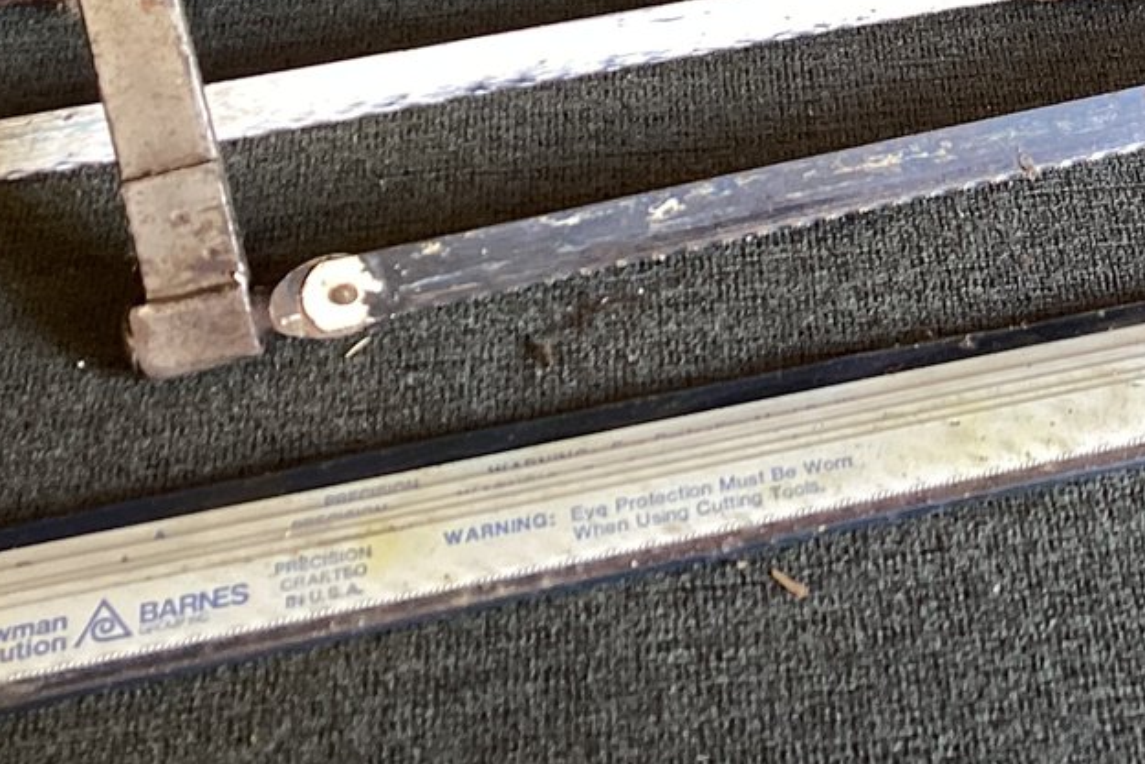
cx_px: 1247
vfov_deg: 16.6
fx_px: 2481
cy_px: -201
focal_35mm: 78
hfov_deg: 24.3
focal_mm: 3.3
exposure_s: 1/50
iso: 64
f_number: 2.4
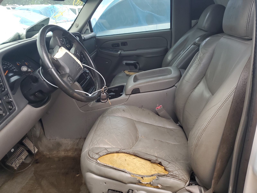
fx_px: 193
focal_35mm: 26
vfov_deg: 53.1
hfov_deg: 67.3
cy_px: 96
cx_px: 128
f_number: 1.5
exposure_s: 1/120
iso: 62
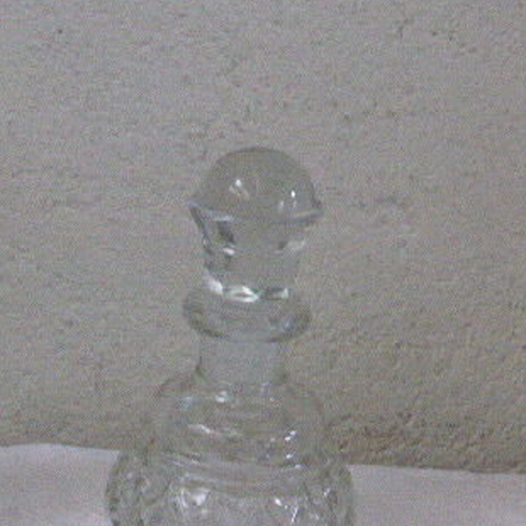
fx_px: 2321
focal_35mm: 135
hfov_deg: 12.9
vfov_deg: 12.9
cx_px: 134
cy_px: 288
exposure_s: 1/50
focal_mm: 12.5
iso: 1600
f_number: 5
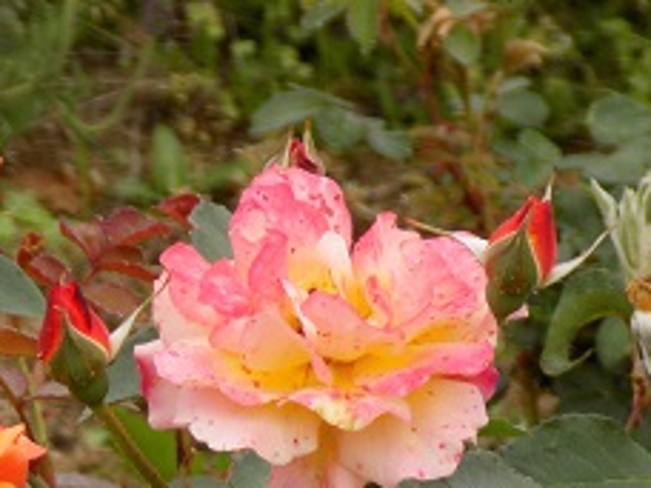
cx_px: 14
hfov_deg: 3.6
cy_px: 448
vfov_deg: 2.7
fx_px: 10268
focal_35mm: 546
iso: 80
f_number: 5.7
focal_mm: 46
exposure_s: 1/50
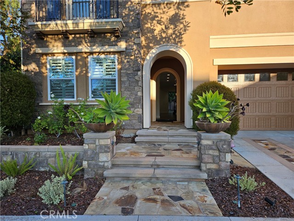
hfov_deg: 73.9
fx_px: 195
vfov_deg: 58.9
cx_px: 147
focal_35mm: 23
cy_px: 110
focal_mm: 5.4
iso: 25
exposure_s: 1/411
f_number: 1.8
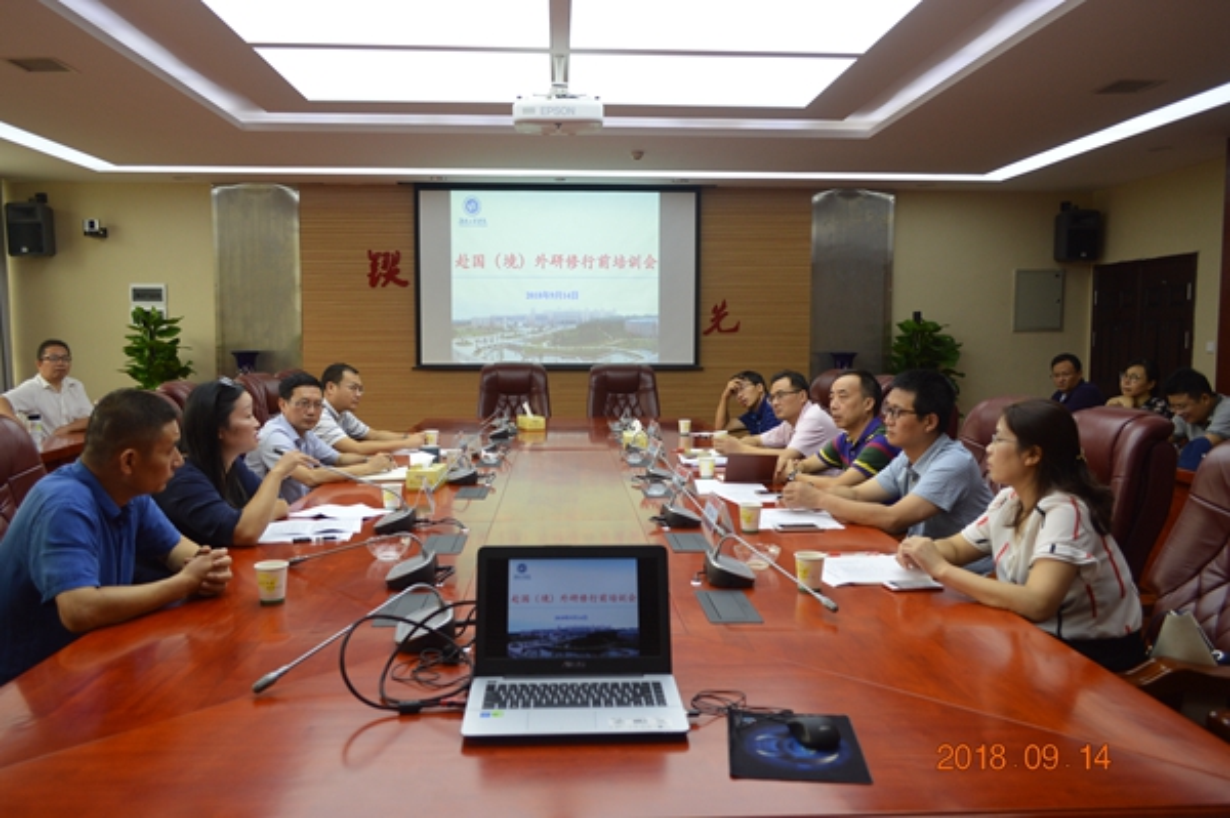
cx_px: 615
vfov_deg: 47.9
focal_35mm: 27
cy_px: 409
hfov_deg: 67.4
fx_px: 922
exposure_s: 1/80
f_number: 4.5
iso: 400
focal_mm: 18
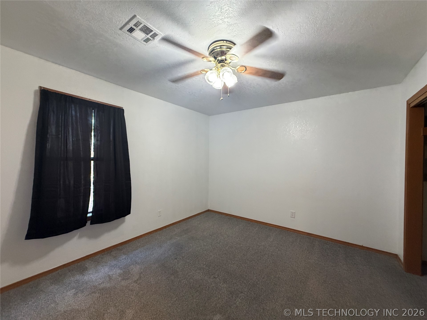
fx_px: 173
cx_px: 214
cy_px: 160
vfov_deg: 85.7
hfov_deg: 102.1
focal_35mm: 14
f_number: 2.2
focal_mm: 2.22
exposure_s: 1/60
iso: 320
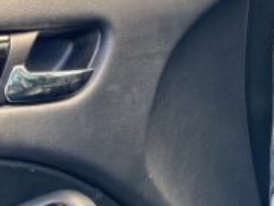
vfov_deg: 6.9
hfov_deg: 8.6
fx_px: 1697
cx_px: 595
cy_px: 206
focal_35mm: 214
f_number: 1.78
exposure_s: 1/111
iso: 80
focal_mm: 6.86
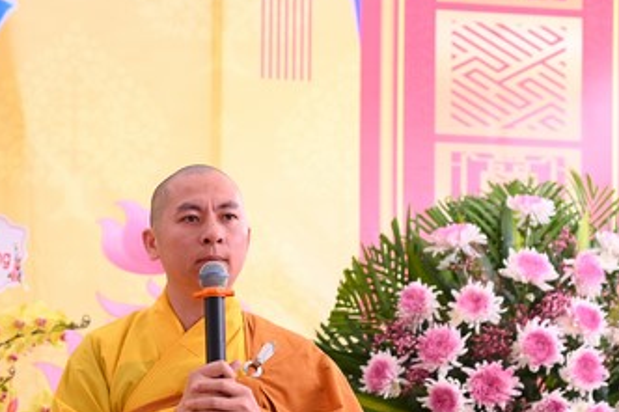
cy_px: 285
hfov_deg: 8.8
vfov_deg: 5.8
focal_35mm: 235
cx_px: 224
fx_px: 4039
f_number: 4.5
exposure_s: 1/160
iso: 400
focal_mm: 120
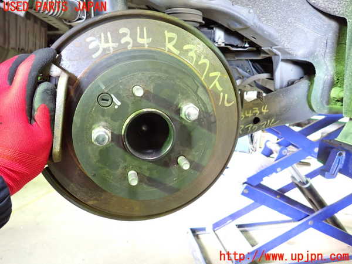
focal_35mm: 25
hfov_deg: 69.4
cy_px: 132
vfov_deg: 54.9
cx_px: 176
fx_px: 254
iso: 800
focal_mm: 4.5
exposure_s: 1/15
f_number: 2
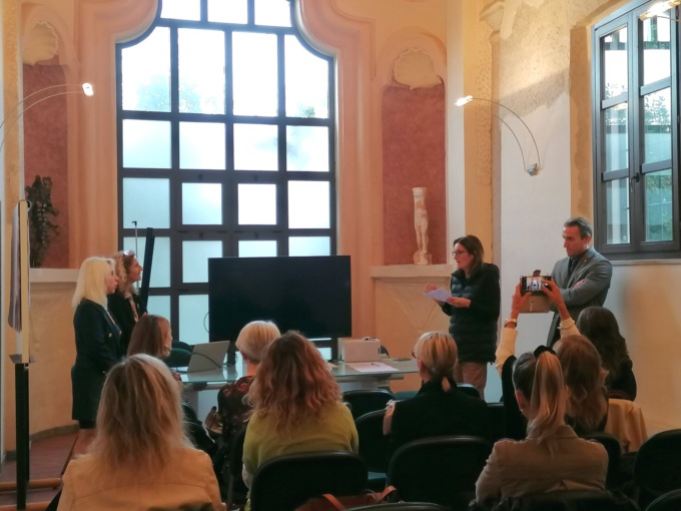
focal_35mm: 47
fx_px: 925
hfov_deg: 40.4
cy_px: 256
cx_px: 340
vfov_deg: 30.9
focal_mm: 4.75
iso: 125
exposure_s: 1/50
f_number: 1.8
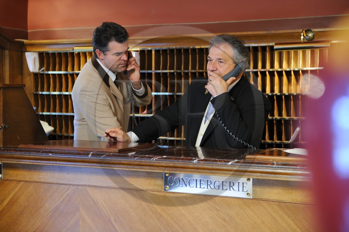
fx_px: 601
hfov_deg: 32.4
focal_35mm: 62
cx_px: 174
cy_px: 116
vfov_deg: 21.9
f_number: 2.8
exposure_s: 1/25
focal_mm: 62
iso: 1600
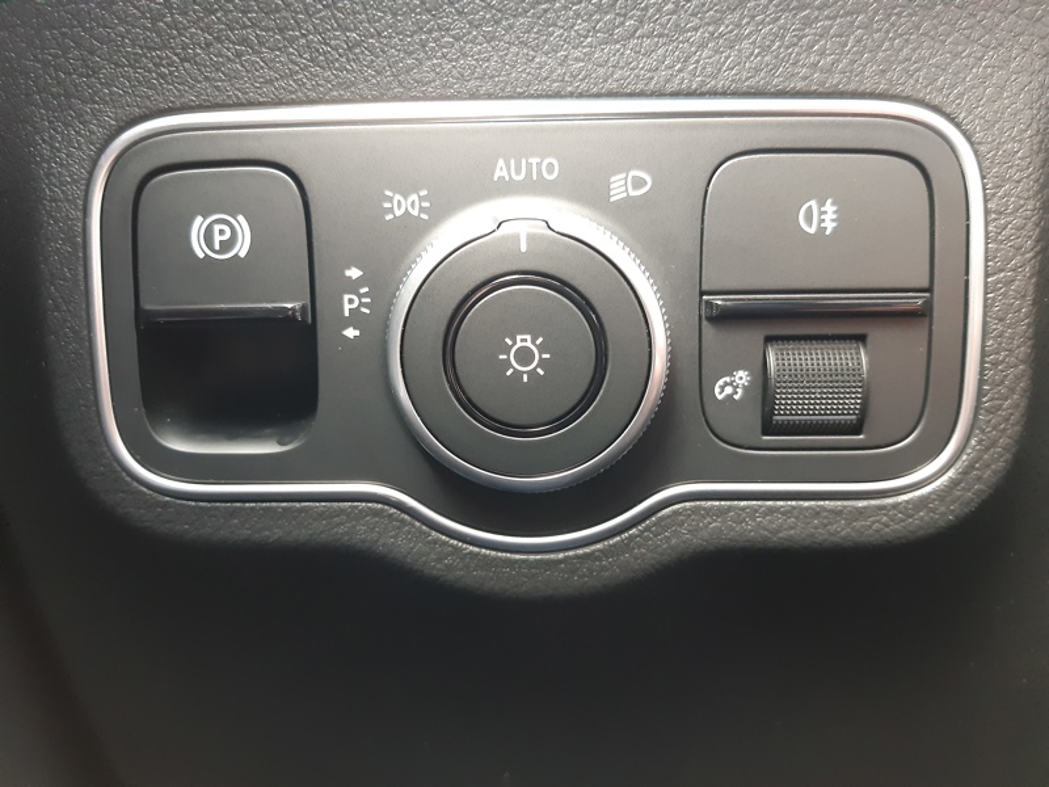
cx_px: 524
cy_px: 394
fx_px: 788
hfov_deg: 67.3
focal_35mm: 26
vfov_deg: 53.1
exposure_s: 1/25
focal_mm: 3.92
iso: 400
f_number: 1.7
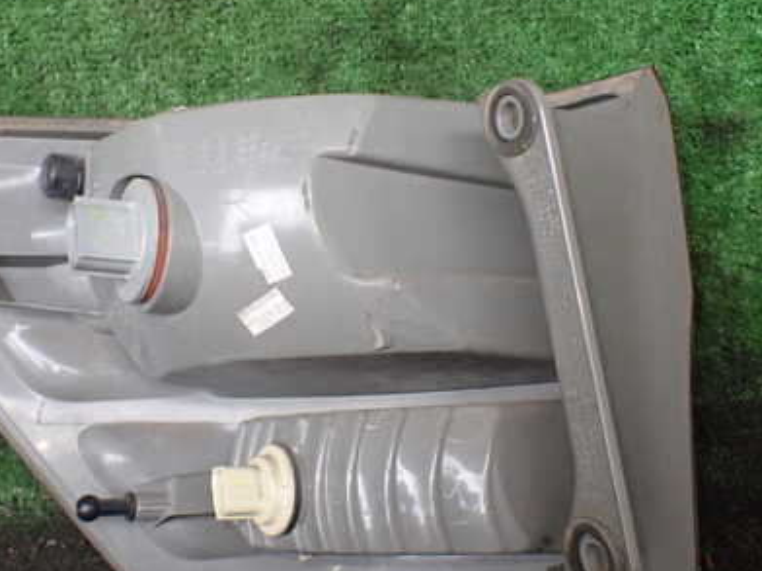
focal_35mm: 46
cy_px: 285
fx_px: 1012
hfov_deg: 41.1
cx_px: 320
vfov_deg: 31.5
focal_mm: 5.4
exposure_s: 1/100
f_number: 2.3
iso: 800
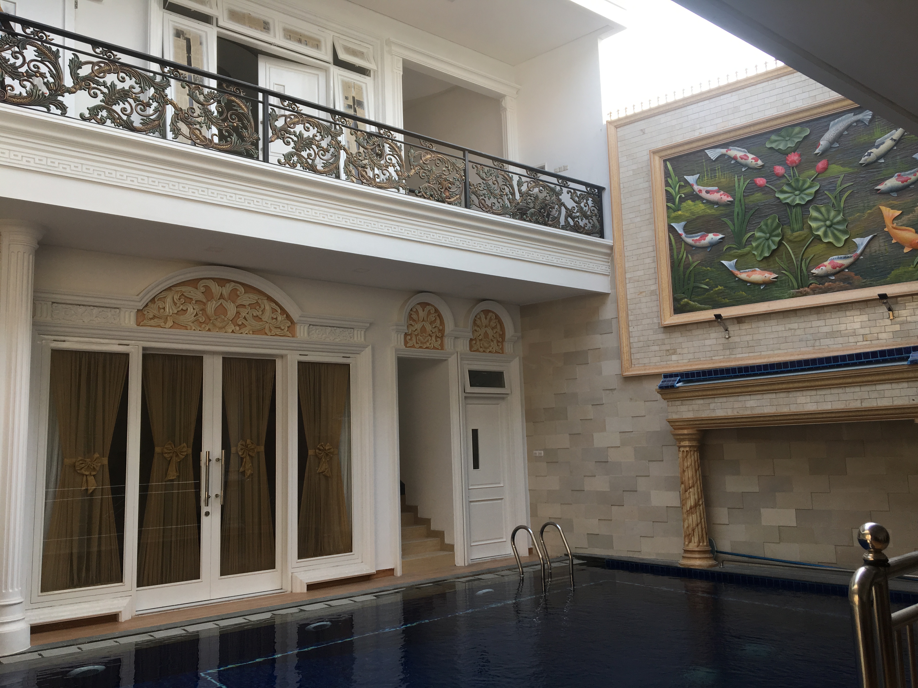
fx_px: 769
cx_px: 459
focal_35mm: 29
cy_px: 344
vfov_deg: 48.2
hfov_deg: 61.7
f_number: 2.2
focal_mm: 4.15
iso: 25
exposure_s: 1/222
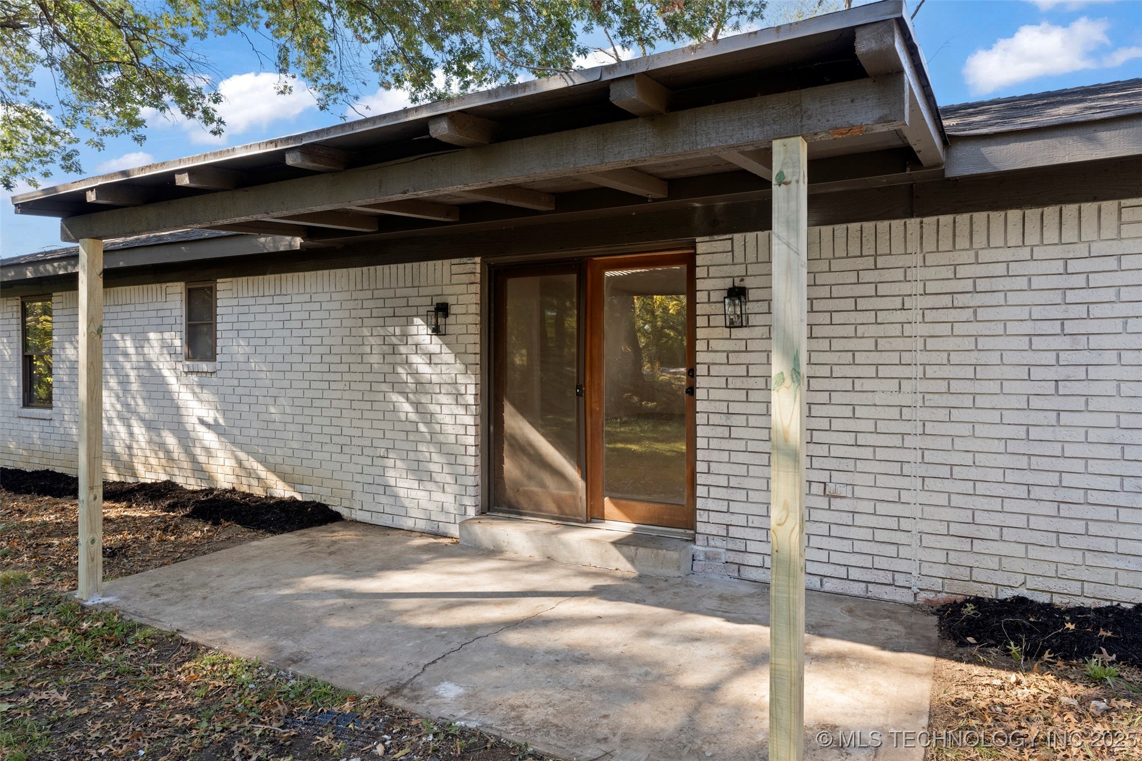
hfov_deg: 78.8
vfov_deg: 57.4
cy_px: 380
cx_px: 571
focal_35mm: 22
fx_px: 695
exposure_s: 1/25
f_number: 9
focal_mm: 21.9
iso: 200
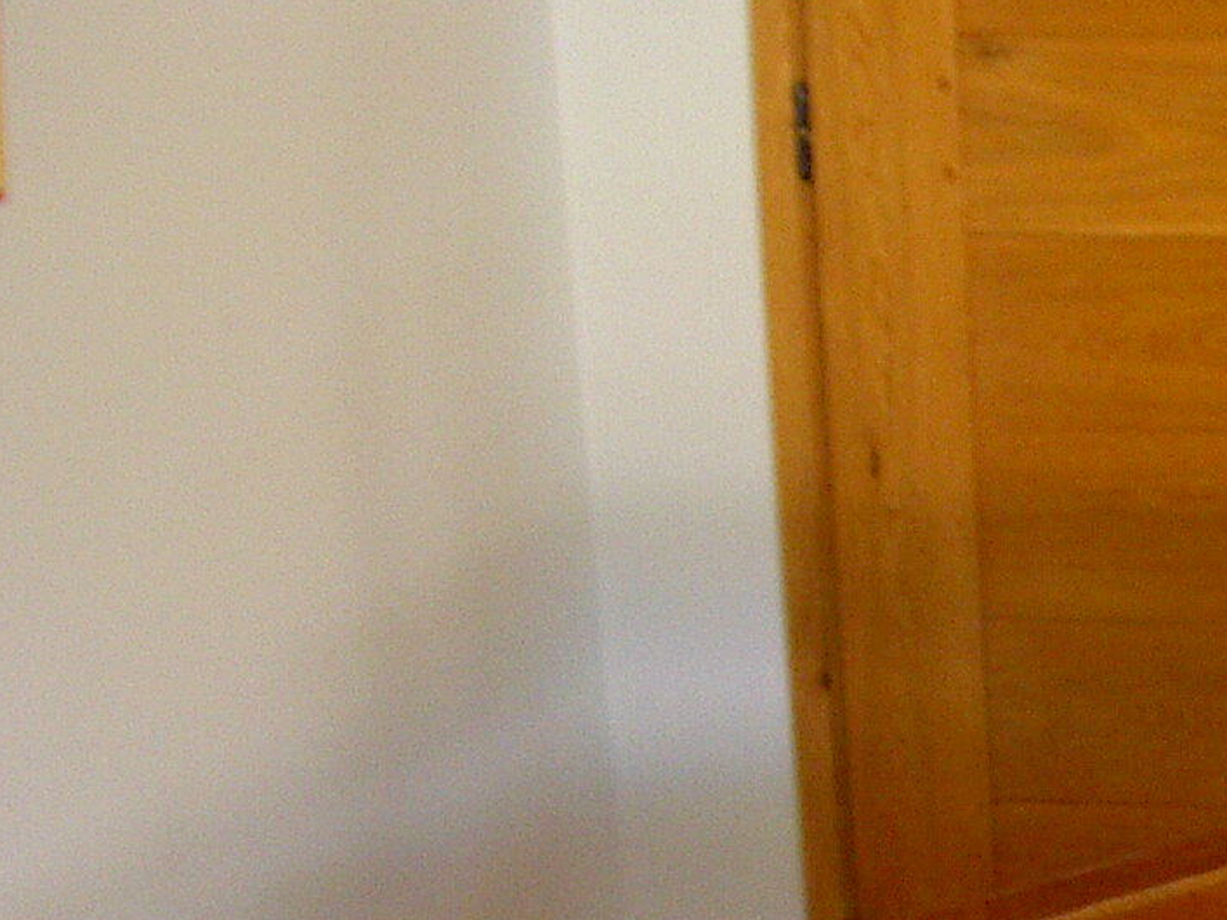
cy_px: 1300
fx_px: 4005
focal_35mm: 113
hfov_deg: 16.3
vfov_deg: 12.6
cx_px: 1706
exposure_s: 1/59.5
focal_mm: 8
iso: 100
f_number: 2.8
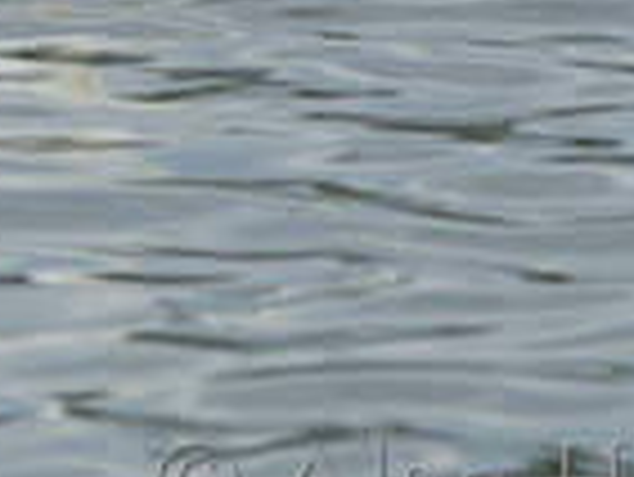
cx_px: -369
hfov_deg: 1.0
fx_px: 35543
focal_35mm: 1939
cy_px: -464
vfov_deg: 0.8
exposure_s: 1/400
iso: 100
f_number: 6.3
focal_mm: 270
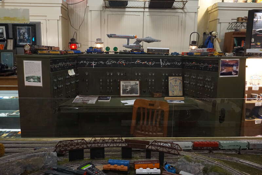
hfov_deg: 61.9
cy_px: 88
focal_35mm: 30
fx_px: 218
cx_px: 131
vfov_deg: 43.6
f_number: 4
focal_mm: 20
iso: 3200
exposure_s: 1/40
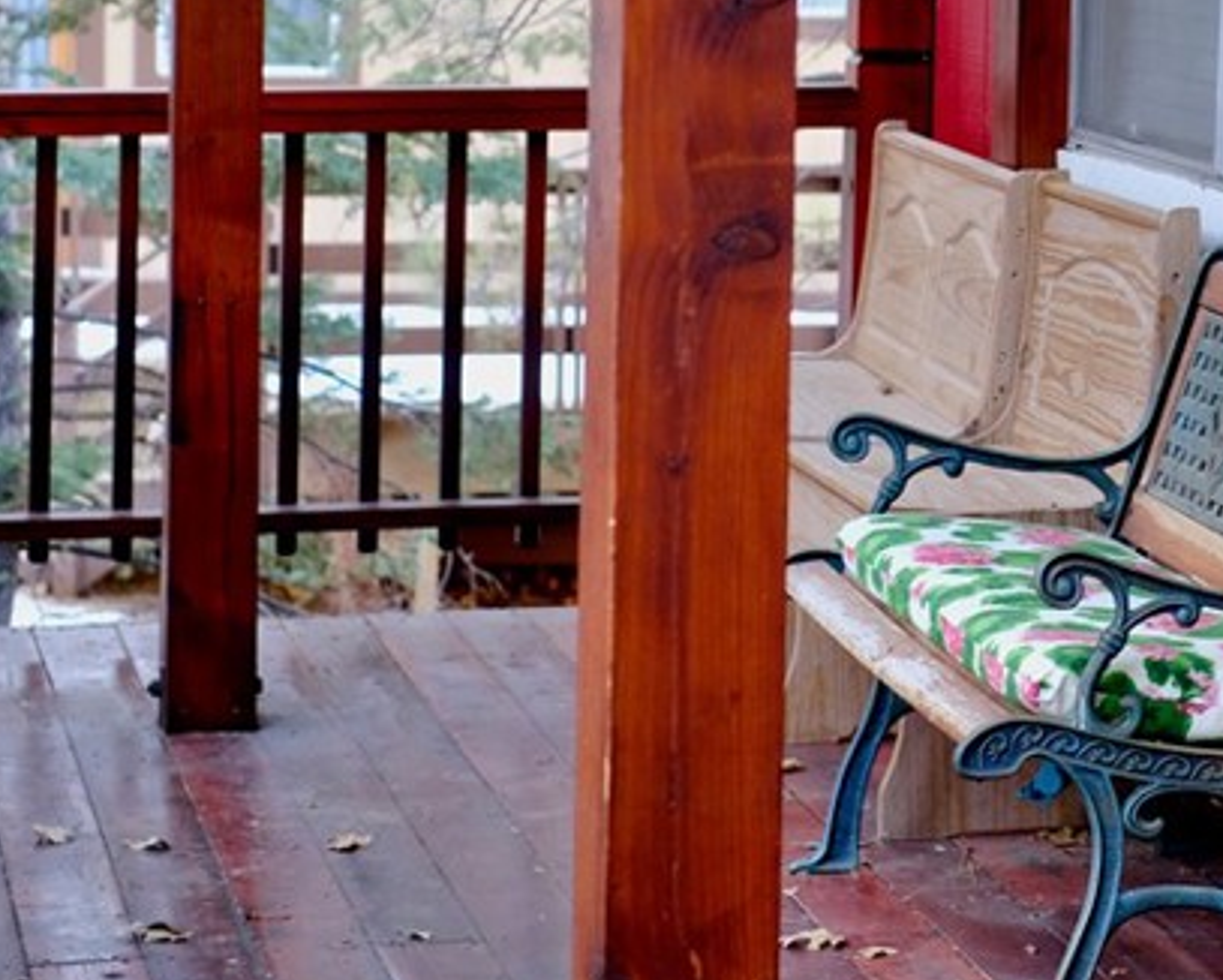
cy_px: -21
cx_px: 1088
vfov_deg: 12.2
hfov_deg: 15.2
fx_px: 4527
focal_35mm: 125
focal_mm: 35
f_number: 2.8
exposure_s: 1/52
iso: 500
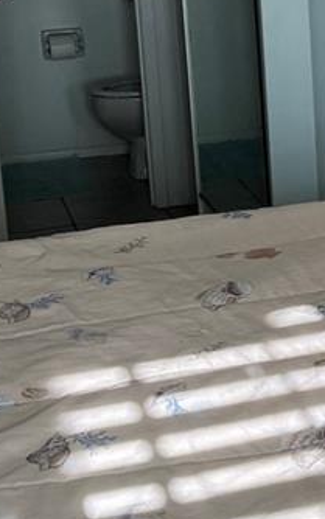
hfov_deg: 12.6
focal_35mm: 99
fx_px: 1402
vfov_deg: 20.9
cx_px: 477
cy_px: 166
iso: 50
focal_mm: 5.1
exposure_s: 1/120
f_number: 1.6
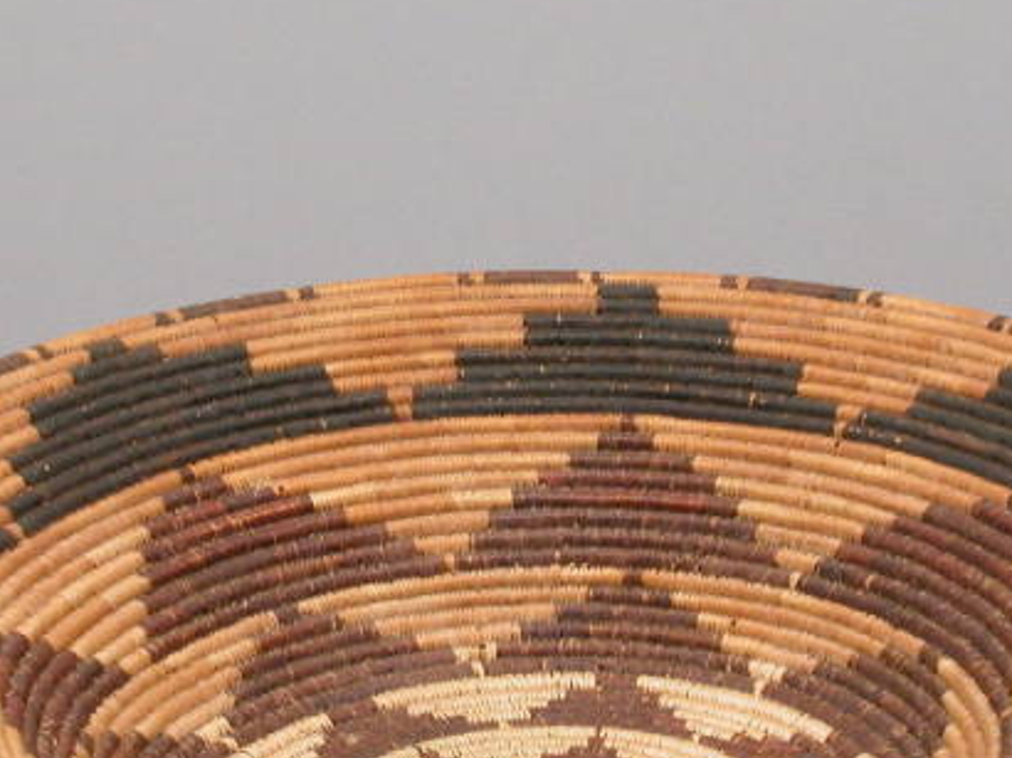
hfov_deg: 15.8
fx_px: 3652
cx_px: 511
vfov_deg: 11.8
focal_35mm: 125
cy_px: 486
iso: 100
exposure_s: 1/4.4
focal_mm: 16.2
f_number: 8
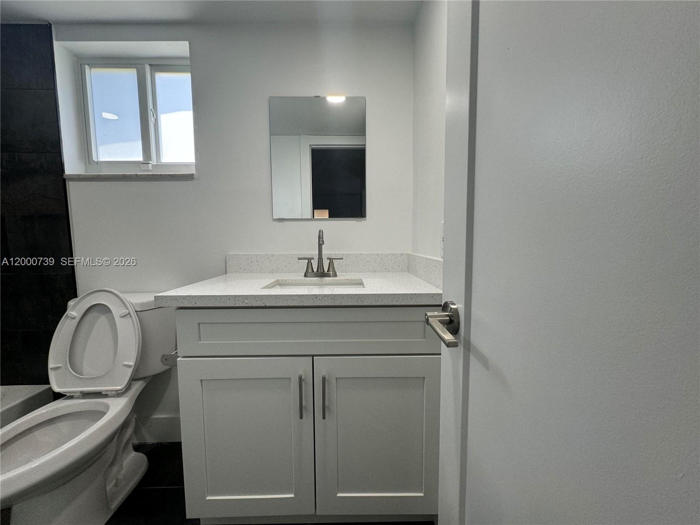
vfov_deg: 85.7
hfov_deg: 102.1
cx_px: 350
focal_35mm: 14
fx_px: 283
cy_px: 262
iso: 125
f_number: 2.2
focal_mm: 2.22
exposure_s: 1/120
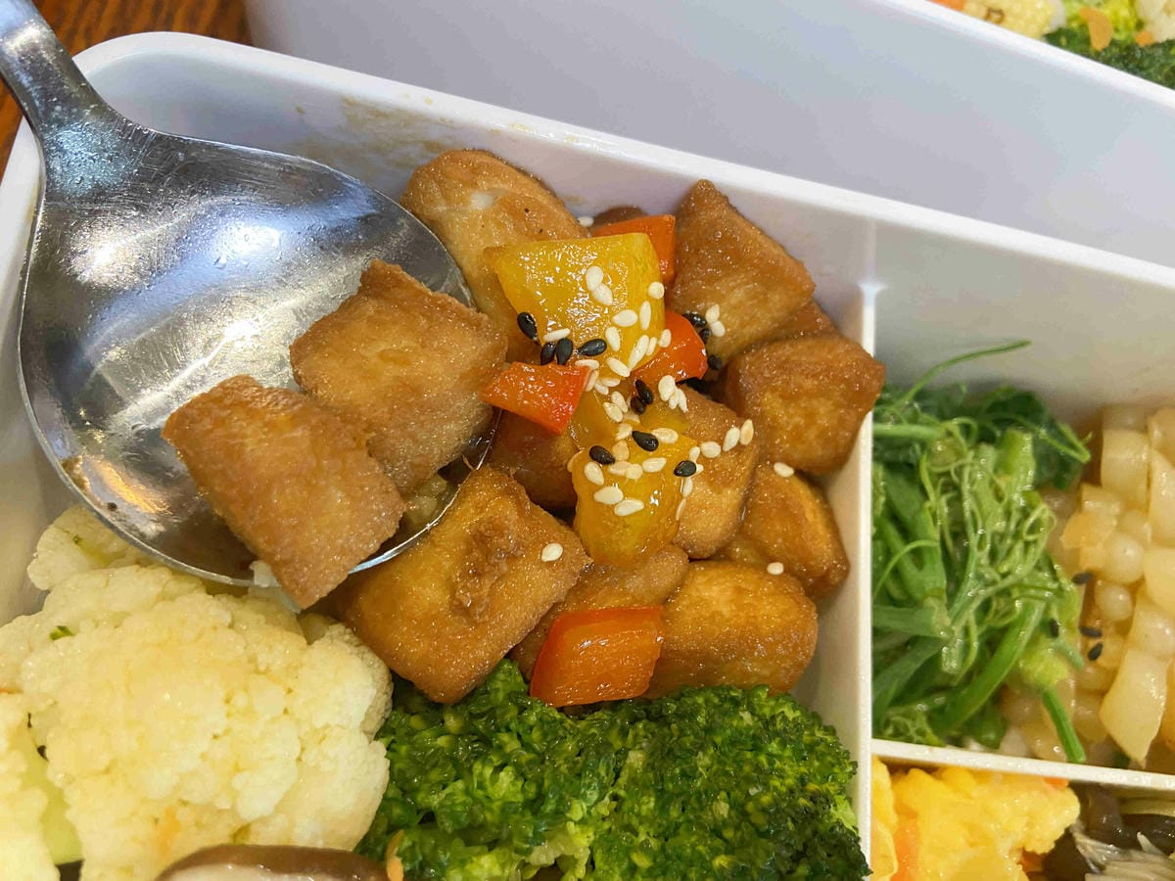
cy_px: 440
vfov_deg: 53.1
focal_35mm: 26
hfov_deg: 67.3
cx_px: 588
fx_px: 883
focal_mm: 4.25
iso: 250
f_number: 1.8
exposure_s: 1/60
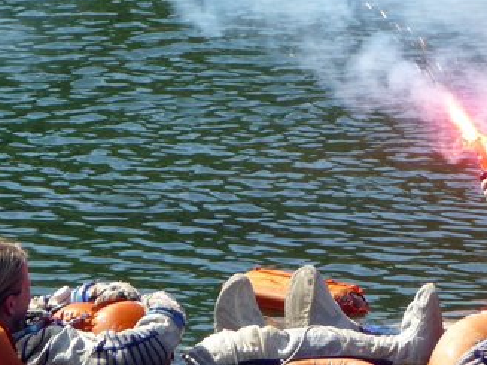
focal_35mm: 551
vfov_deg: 2.7
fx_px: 7749
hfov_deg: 3.6
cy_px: 97
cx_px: 328
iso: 100
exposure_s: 1/400
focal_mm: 34.2
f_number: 4.8
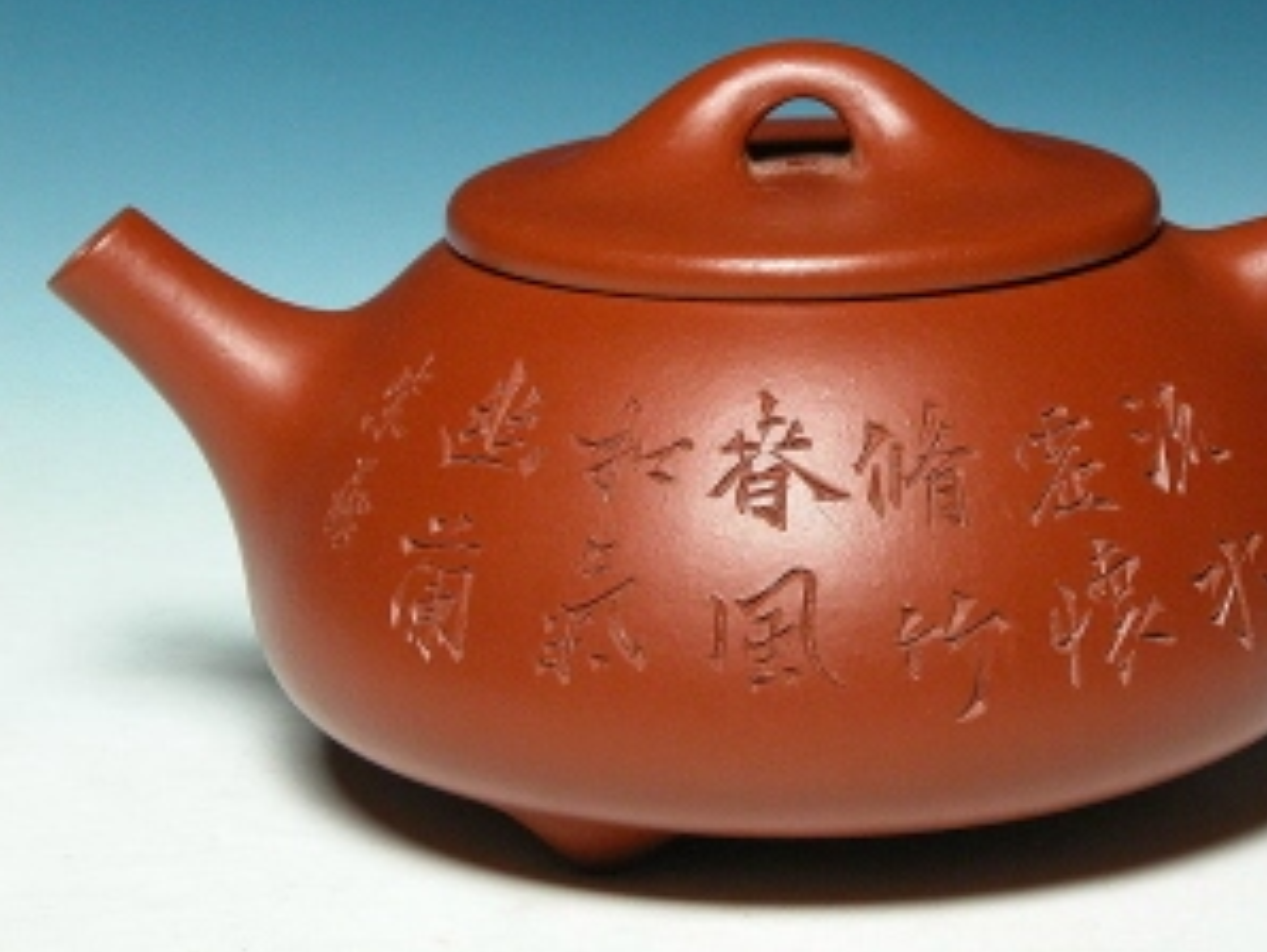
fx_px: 5605
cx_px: 846
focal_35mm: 153
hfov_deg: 12.9
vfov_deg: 9.7
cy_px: 404
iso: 244
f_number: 7.5
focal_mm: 29.5
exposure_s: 1/4.2
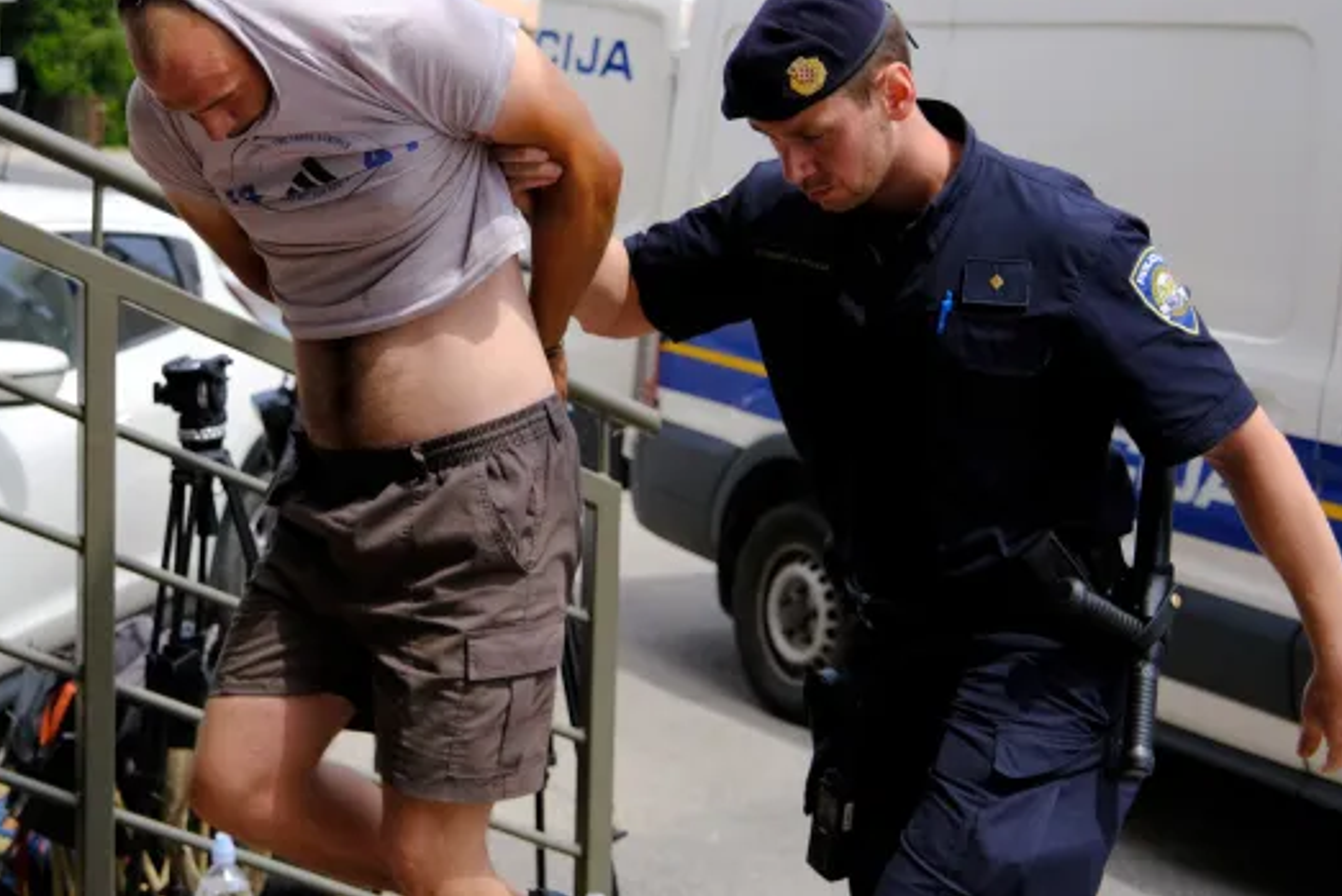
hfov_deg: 32.5
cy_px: 248
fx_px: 2274
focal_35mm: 61
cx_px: 423
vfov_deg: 22.1
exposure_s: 1/2000
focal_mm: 28.3
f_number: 2.8
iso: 200
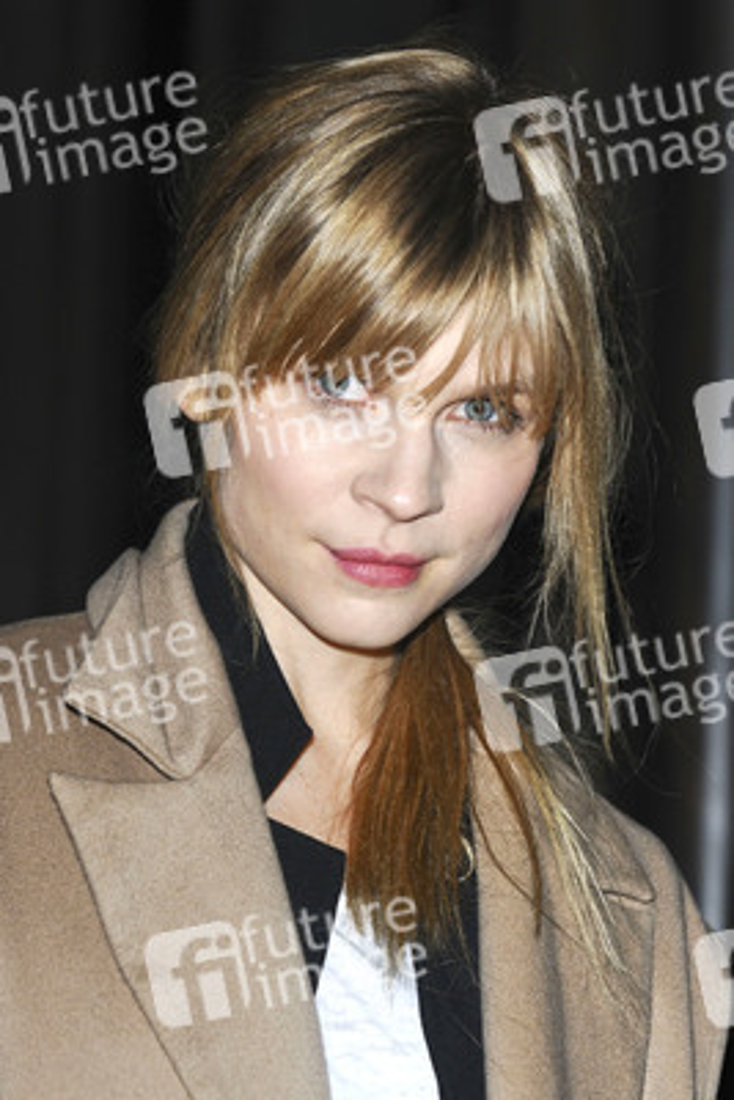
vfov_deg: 12.2
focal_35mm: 168
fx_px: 5133
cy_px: 550
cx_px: 367
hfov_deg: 8.2
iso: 320
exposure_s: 1/250
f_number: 4
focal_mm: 112
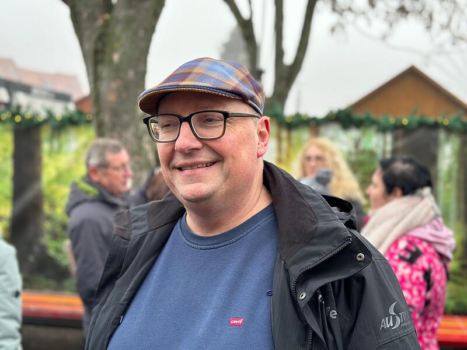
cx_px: 234
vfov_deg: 30.3
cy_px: 175
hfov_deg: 39.7
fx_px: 648
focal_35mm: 48
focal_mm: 6.86
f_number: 1.78
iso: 80
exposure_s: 1/303
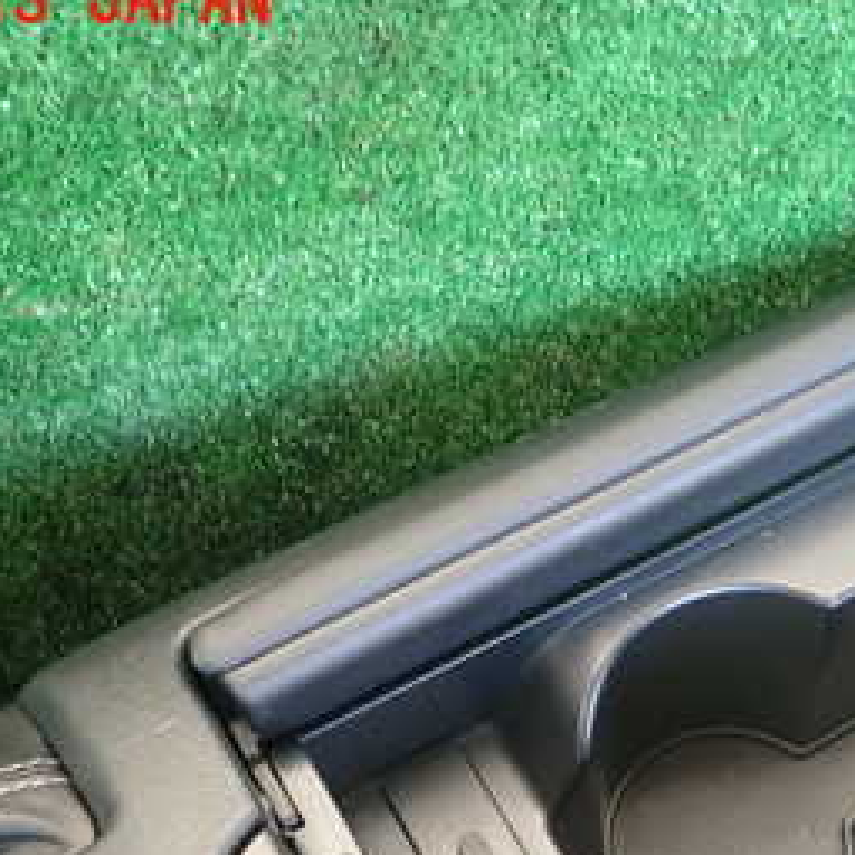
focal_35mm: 52
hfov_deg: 32.0
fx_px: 1453
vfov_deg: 31.7
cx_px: 667
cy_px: 714
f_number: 2
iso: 200
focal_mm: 4.5
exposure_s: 1/40
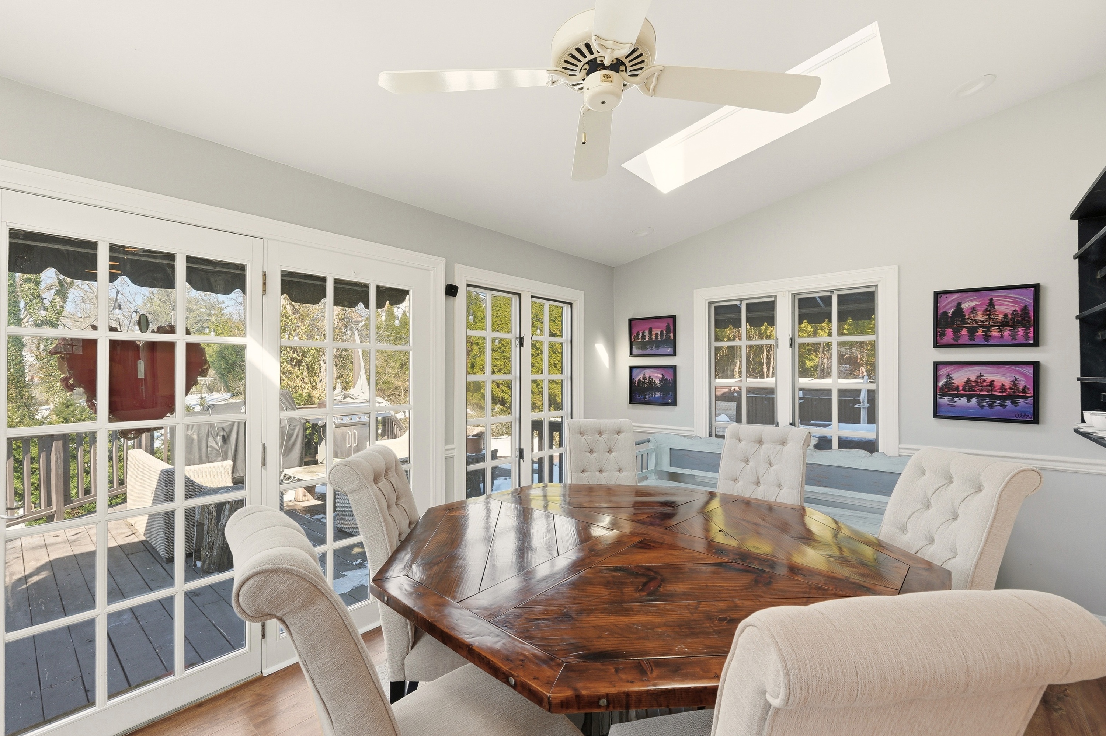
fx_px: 461
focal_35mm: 15
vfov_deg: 77.3
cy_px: 368
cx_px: 553
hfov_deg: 100.4
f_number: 9
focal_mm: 10
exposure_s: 1/800
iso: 400
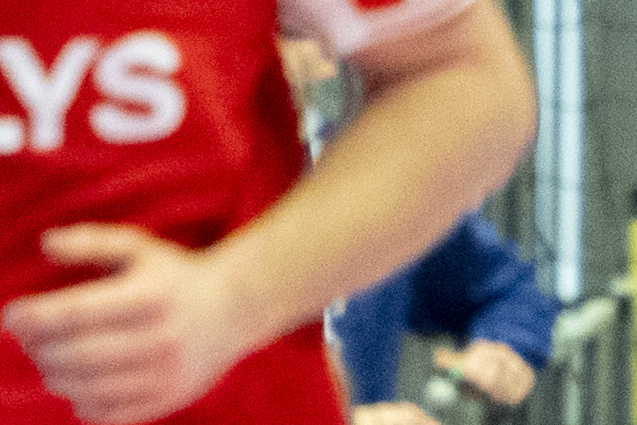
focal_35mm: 1162
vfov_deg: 1.2
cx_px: -559
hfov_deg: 1.8
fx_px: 20562
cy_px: -47
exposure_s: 1/320
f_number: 5.6
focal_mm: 282
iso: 5000
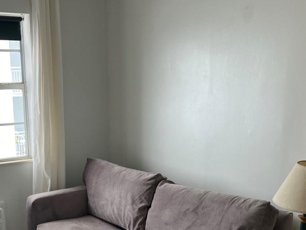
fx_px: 416
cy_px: 181
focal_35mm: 47
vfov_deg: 30.2
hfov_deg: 39.7
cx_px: 90
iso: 25
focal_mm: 3.99
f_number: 1.8
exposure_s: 1/148
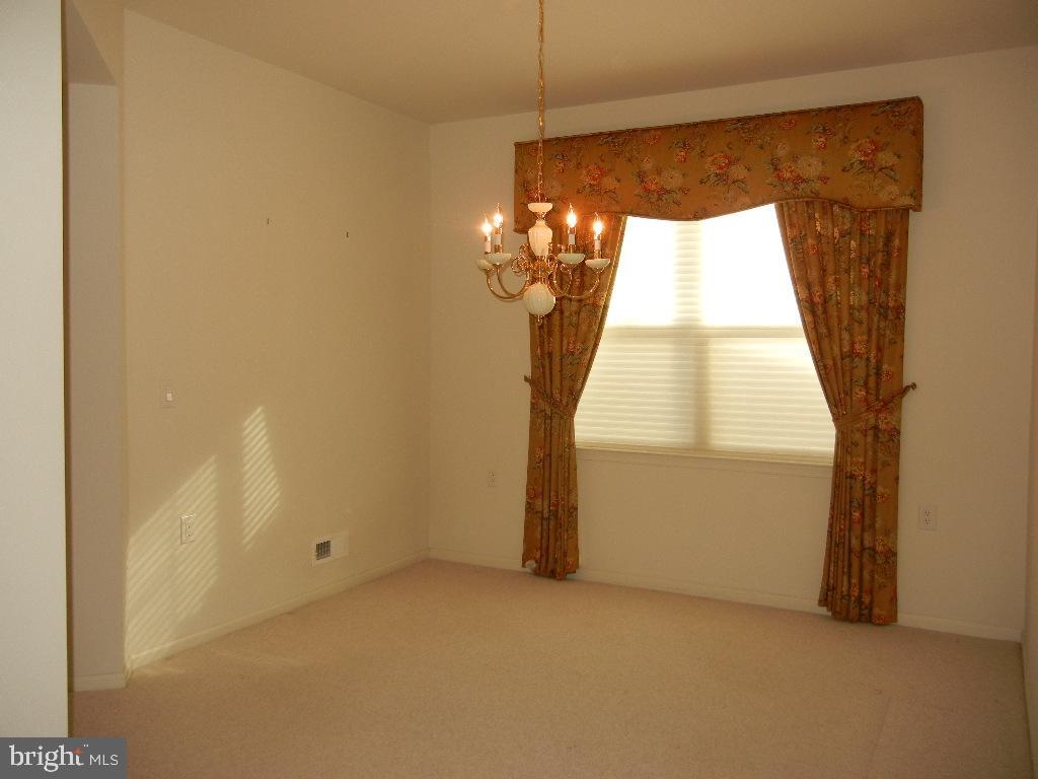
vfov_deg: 46.8
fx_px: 900
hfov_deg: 60.0
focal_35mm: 30
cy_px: 390
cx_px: 519
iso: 160
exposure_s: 1/115
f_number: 3.5
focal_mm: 5.4
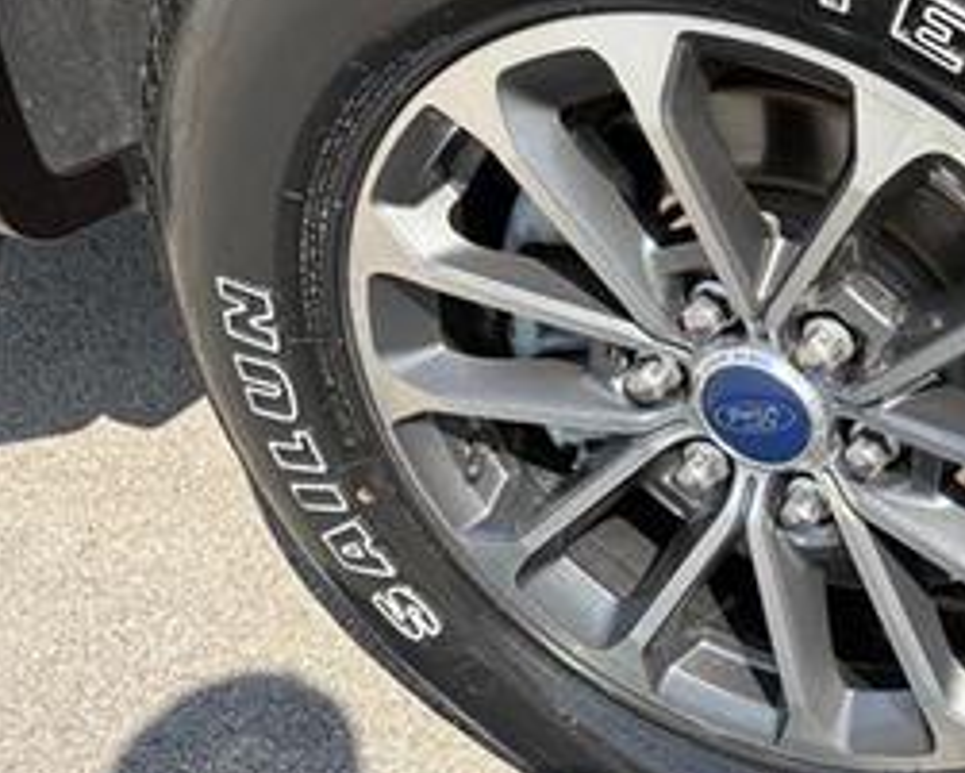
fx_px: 1457
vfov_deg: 29.5
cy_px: 265
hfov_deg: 34.6
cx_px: 869
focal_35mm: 51
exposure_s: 1/1001
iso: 50
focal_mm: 5.96
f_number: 1.6
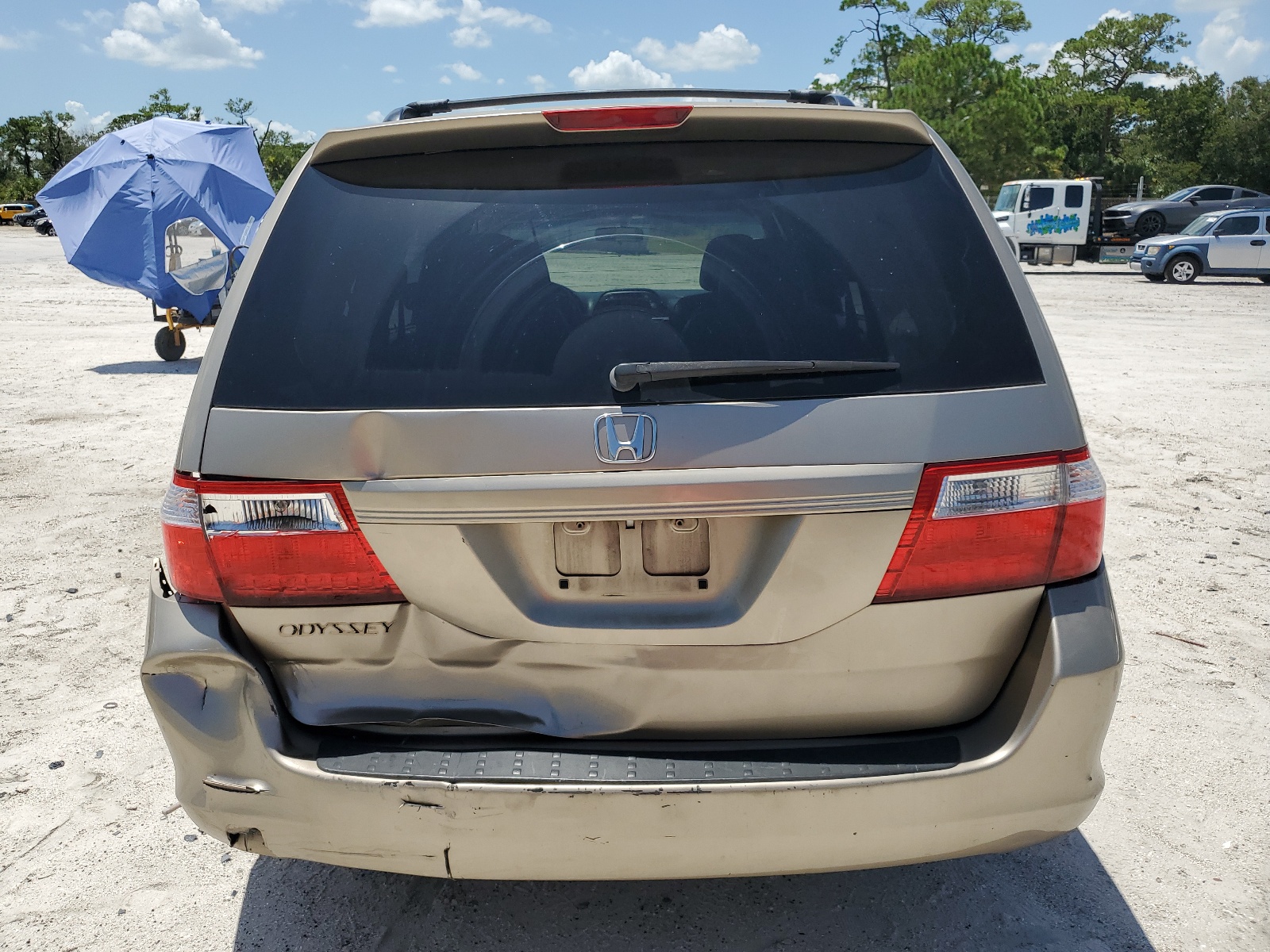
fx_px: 954
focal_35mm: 26
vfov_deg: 53.1
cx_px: 635
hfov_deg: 67.3
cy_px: 476
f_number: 1.5
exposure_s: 1/5000
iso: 50
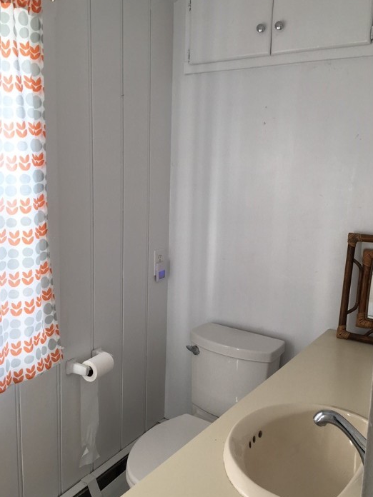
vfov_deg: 56.8
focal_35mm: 32
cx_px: 187
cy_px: 254
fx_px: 460
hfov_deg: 44.2
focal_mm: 4.15
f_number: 2.2
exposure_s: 1/60
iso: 25
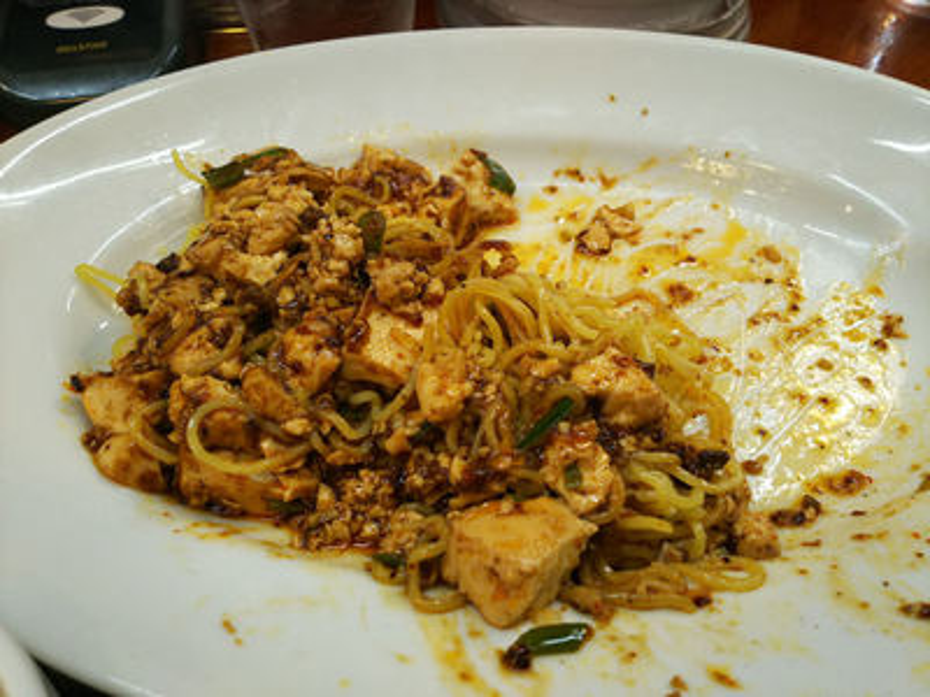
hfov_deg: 65.3
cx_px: 465
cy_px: 348
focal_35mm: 27
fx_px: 725
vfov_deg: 51.4
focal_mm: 4.2
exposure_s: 1/120
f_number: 1.9
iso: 64
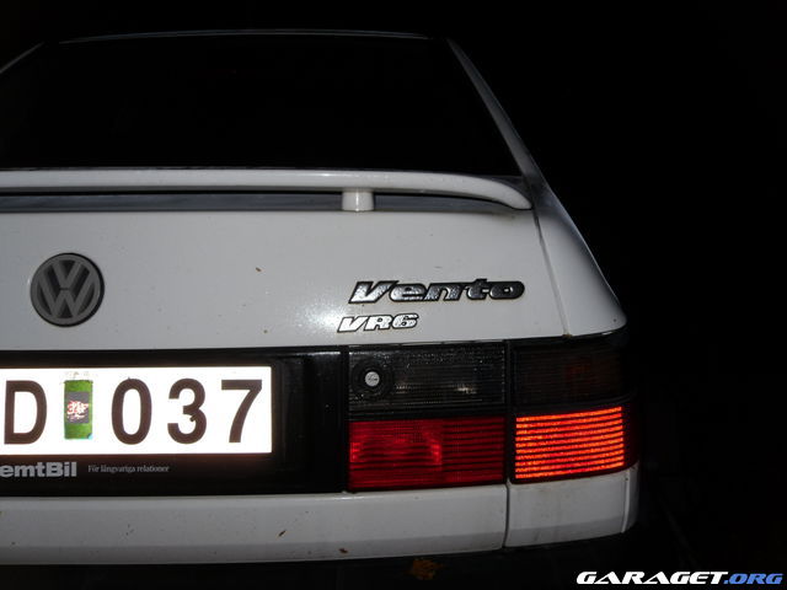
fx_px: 796
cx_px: 394
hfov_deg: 52.6
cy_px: 295
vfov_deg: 40.7
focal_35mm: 35
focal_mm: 6.3
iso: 80
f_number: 3.5
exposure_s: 1/45
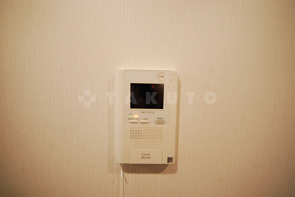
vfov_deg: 89.9
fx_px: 98
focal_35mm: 12
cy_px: 98
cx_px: 148
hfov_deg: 112.6
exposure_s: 1/50
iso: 1600
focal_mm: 8
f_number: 4.5
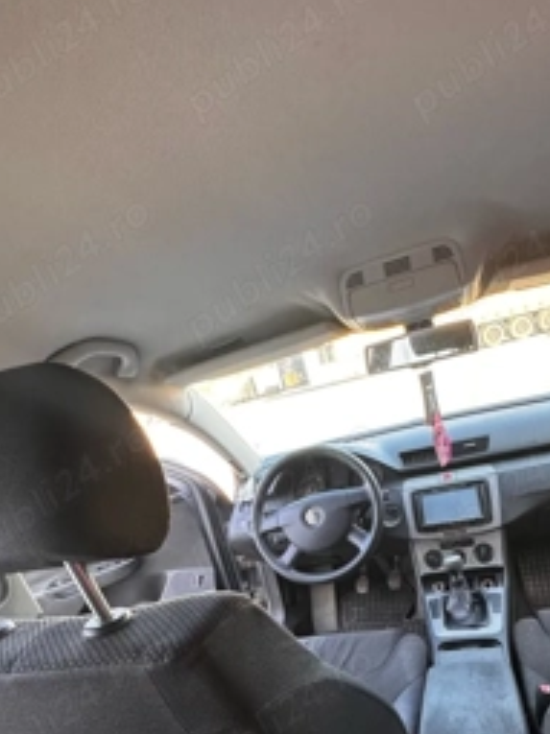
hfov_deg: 60.4
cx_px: 337
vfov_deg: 72.3
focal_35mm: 22
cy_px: 530
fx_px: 466
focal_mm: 2.22
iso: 100
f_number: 2.2
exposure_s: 1/99
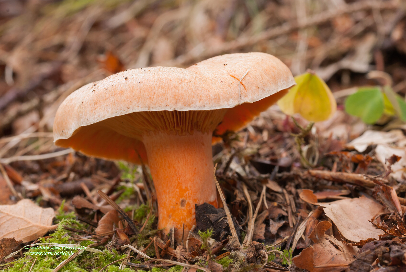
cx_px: 203
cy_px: 136
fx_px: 1779
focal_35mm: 158
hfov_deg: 13.0
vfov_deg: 8.7
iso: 100
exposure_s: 1/1.25
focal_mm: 105
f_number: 16
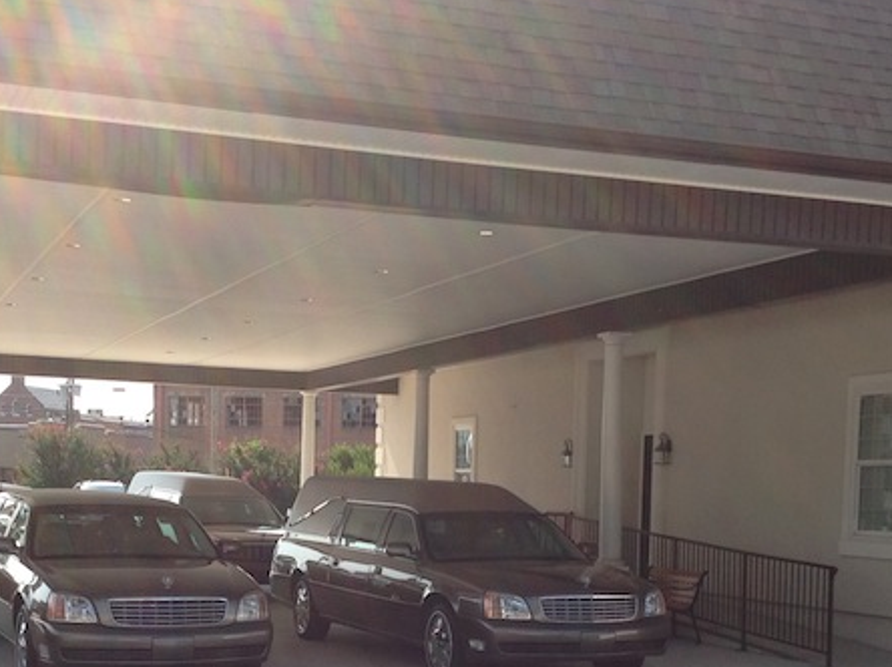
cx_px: 420
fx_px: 1622
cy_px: 575
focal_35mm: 63
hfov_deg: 30.7
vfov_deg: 22.8
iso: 50
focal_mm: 4.28
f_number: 2.4
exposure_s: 1/1080
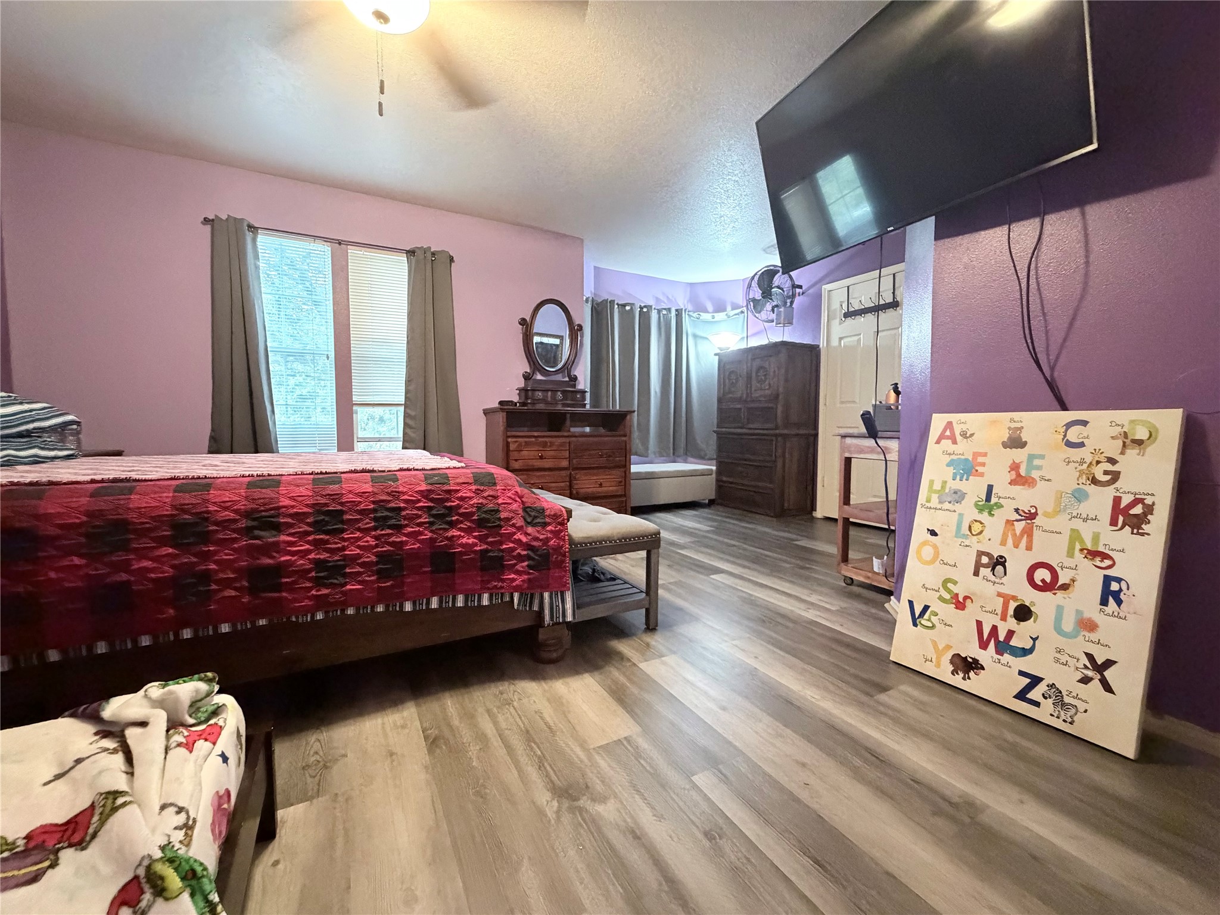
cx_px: 610
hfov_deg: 102.1
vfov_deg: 85.7
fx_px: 493
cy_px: 458
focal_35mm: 14
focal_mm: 2.22
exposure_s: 1/60
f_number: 2.2
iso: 1250
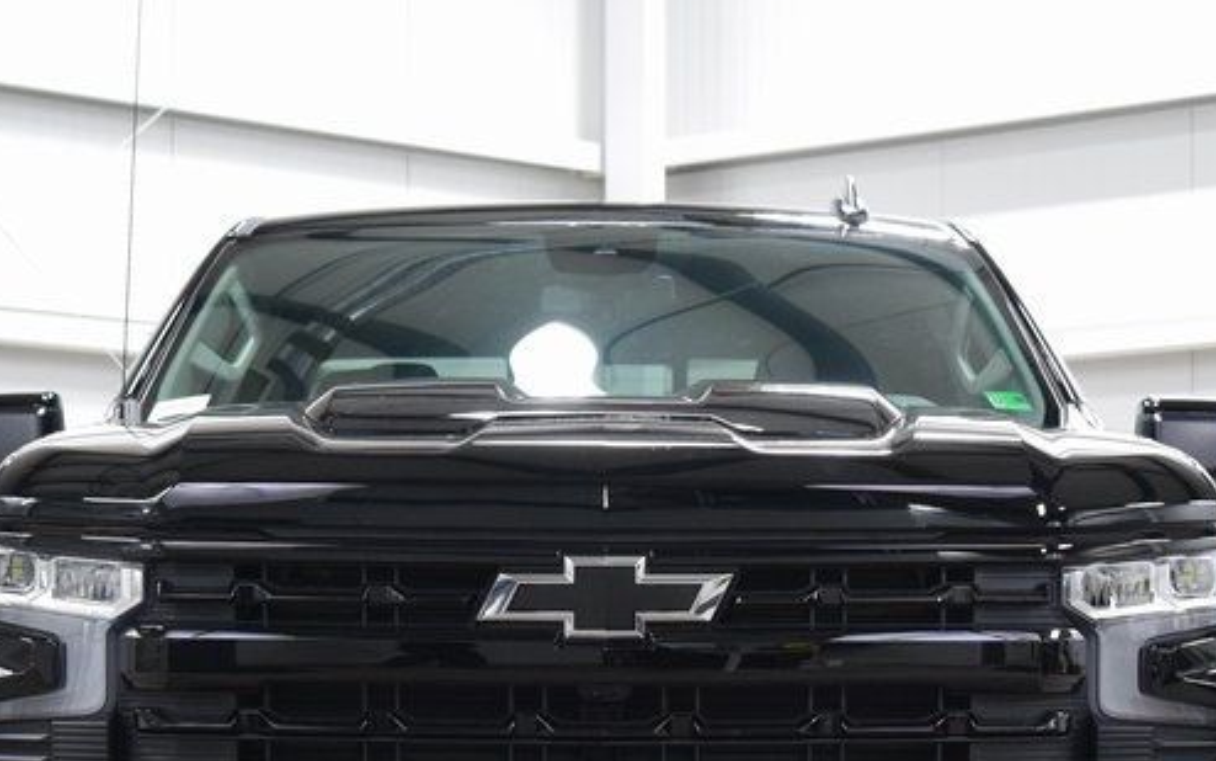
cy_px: 720
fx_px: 3779
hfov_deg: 18.3
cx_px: 613
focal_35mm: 114
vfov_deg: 11.4
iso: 1600
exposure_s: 1/60
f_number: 4
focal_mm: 36
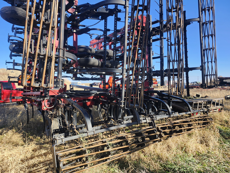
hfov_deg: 73.9
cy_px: 86
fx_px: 153
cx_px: 115
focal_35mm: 23
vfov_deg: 58.9
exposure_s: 1/596
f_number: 1.8
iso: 25
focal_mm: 5.54
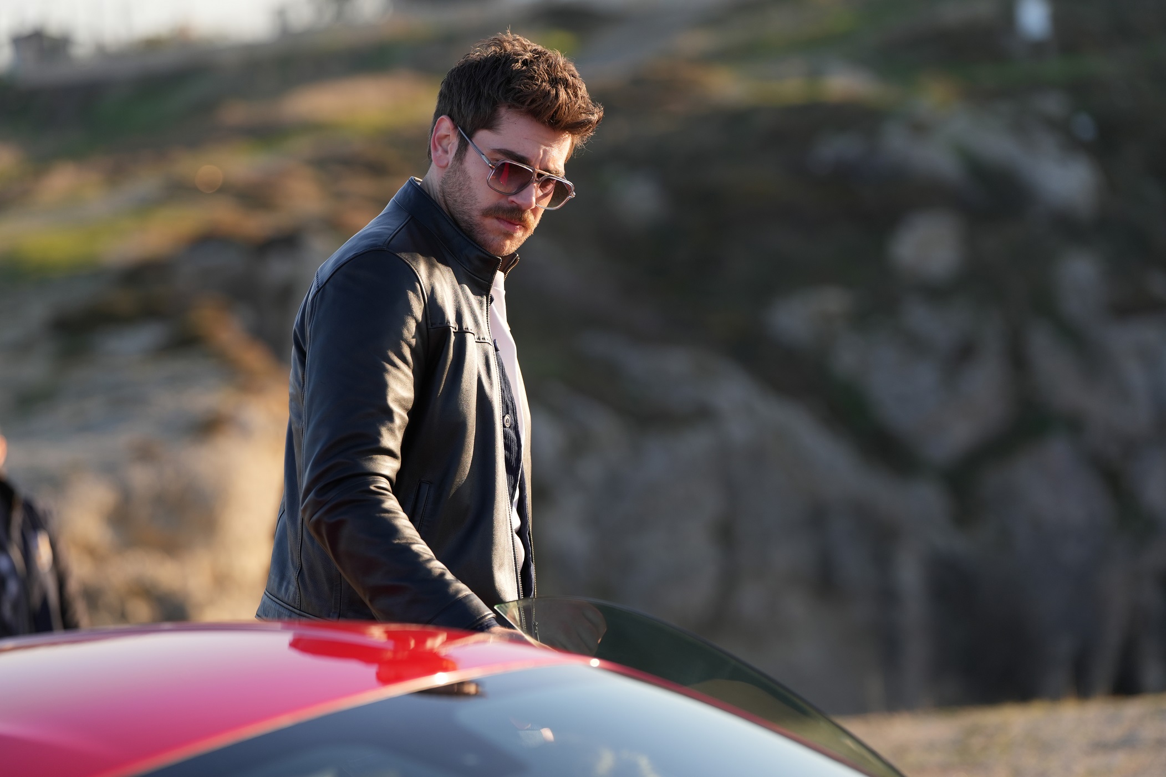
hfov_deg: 15.6
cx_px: 583
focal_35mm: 131
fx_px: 4243
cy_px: 388
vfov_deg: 10.5
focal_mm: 131
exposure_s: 1/250
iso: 250
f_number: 3.2
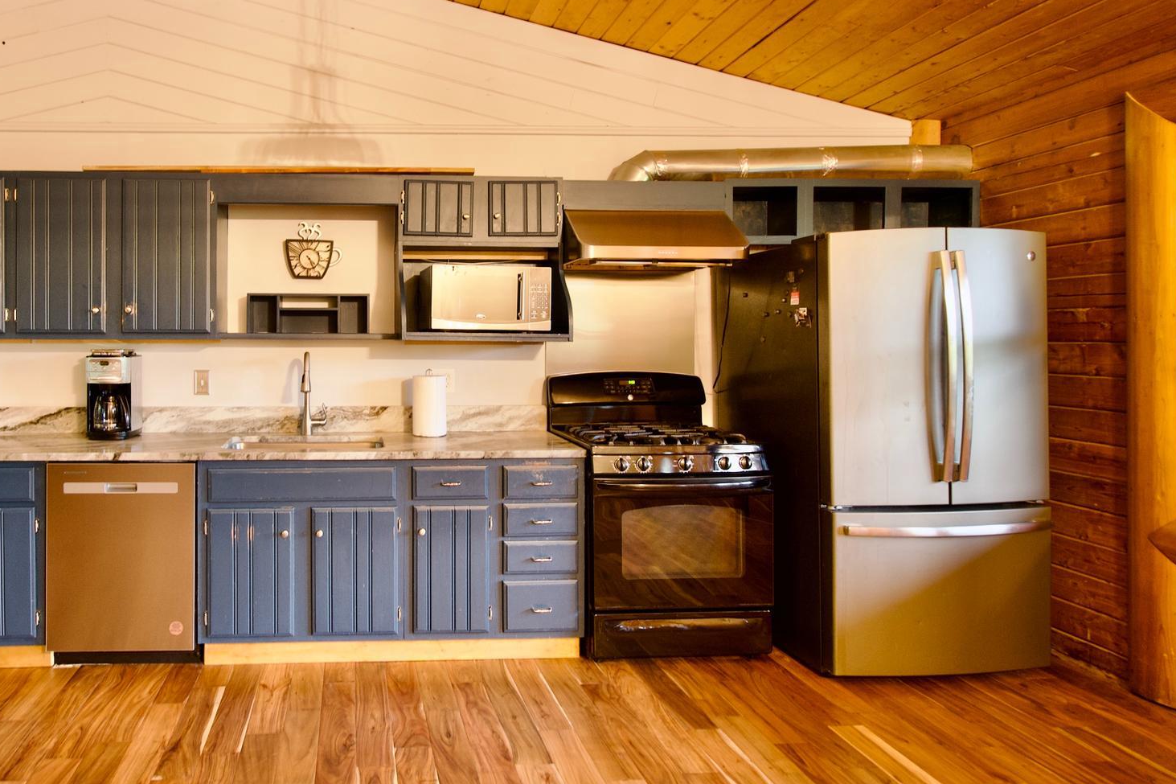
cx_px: 363
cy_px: 317
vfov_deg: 59.0
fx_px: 686
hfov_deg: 77.7
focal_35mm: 21
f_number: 7.1
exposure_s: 1
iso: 320
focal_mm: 10
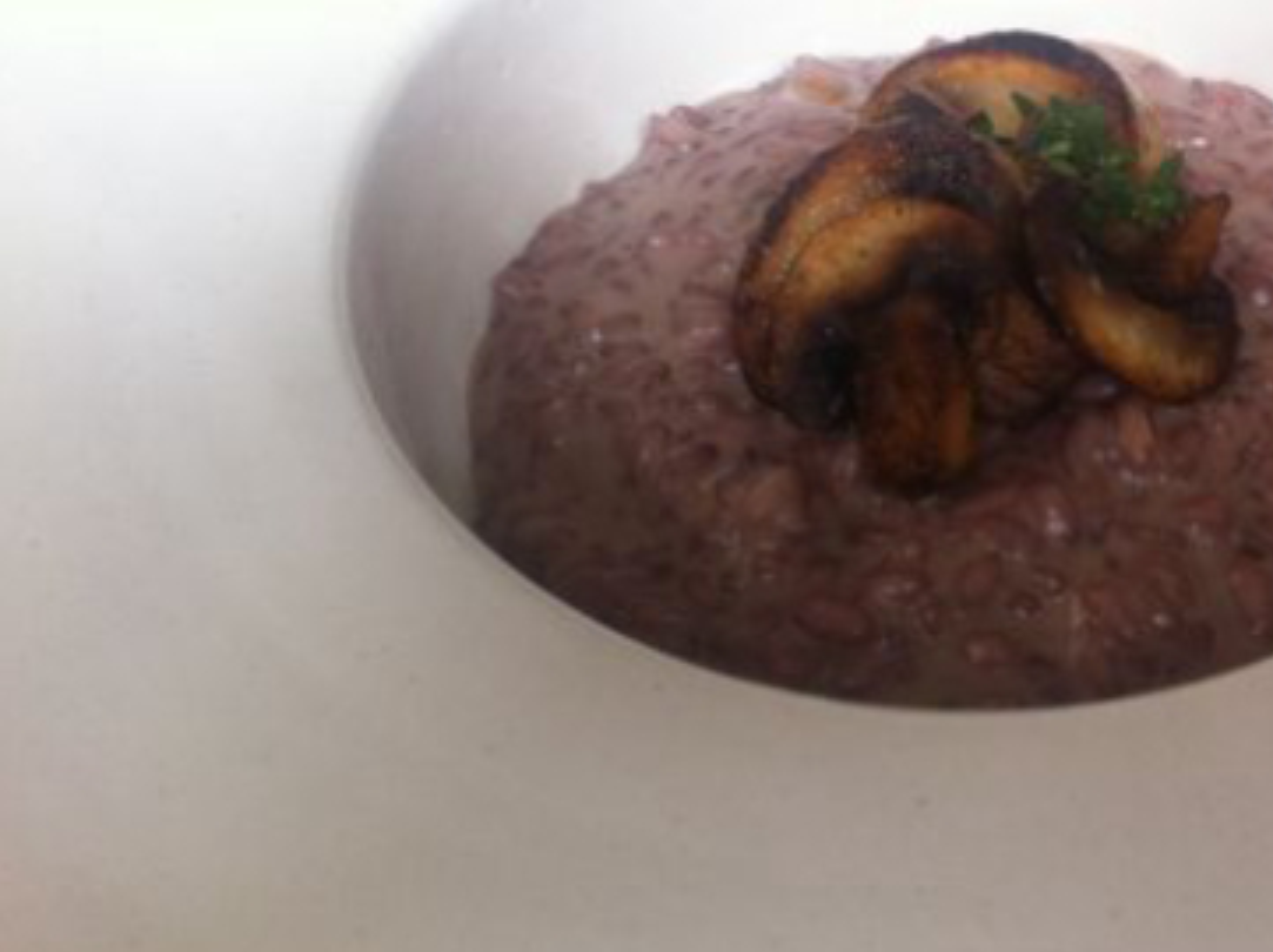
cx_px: 1046
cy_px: 252
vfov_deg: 22.7
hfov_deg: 29.5
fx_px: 2351
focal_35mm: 64
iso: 100
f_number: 2.8
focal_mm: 3.85
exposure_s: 1/17
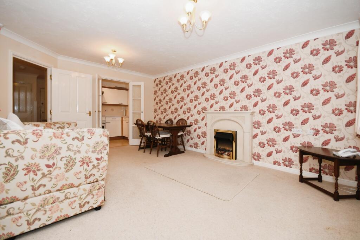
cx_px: 180
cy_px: 120
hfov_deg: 100.4
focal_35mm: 15
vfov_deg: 77.3
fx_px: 150
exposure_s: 1/30
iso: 400
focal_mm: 10
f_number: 8
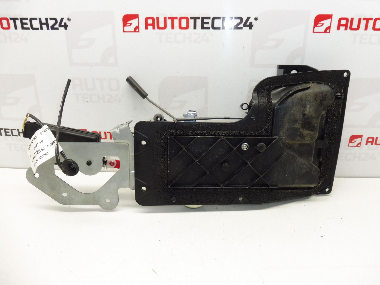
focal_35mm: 24
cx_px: 190
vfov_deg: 56.8
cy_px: 142
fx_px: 263
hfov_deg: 71.6
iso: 200
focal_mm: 4.3
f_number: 3.5
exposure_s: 1/60
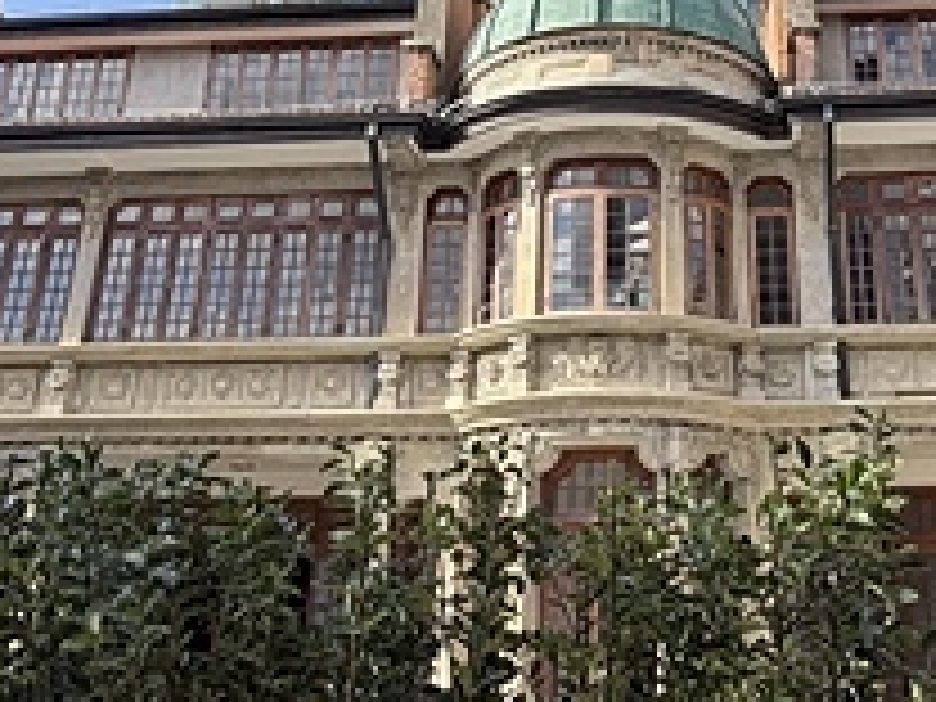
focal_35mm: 43
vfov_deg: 32.9
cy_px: 171
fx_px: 1163
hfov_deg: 43.0
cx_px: 652
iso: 40
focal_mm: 2.22
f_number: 2.2
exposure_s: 1/585
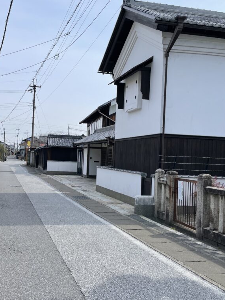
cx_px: 67
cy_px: 151
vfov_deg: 52.6
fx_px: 303
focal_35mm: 35
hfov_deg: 40.0
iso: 32
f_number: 1.6
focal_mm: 4.2
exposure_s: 1/4000
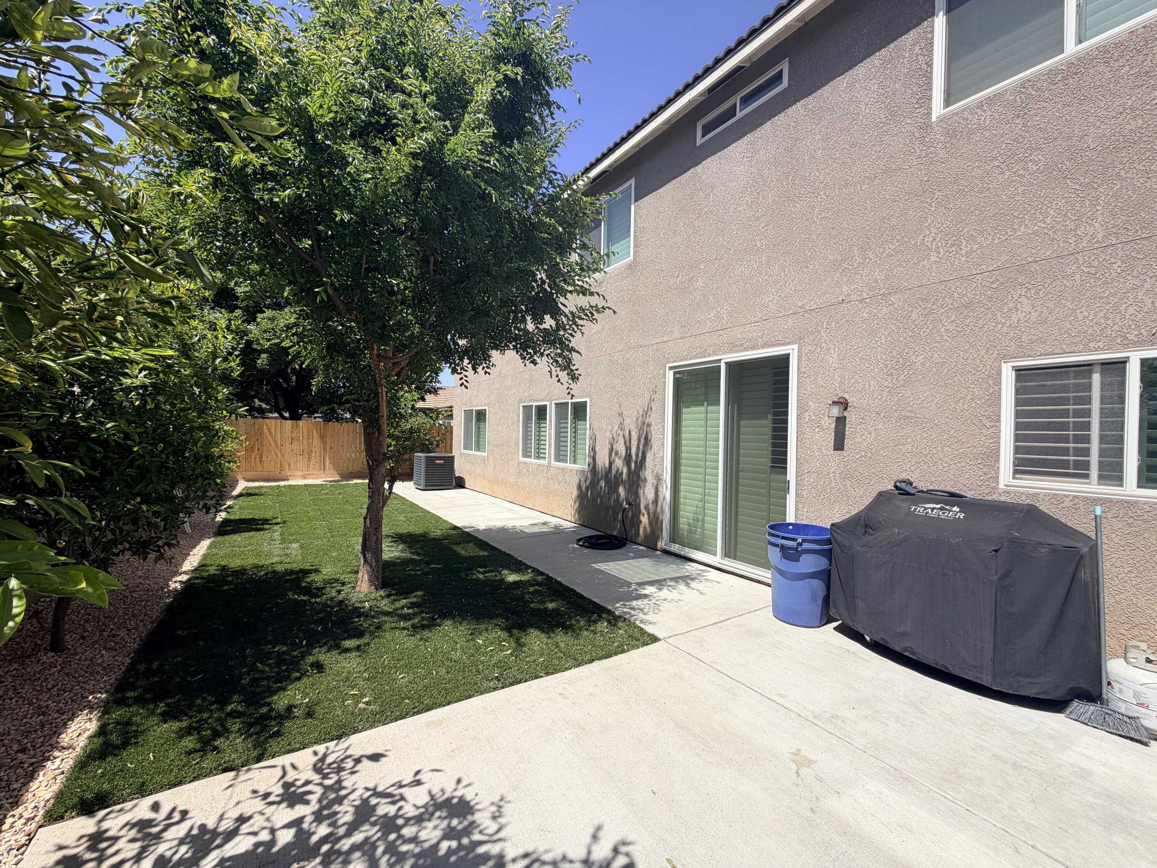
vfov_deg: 85.7
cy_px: 434
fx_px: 468
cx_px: 578
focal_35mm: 14
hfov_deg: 102.1
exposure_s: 1/876
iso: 20
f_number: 2.2
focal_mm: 2.22
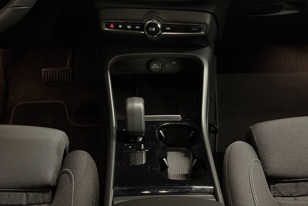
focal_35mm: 50
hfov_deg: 39.6
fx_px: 428
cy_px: 95
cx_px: 154
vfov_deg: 27.0
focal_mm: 6.76
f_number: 1.78
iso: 500
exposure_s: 1/34
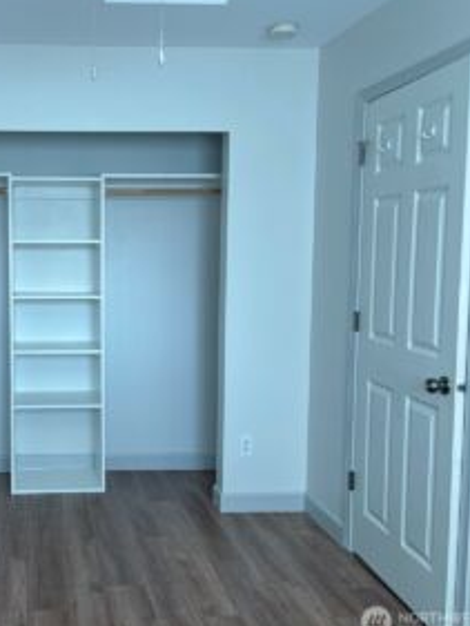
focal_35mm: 37
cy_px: 310
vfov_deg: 50.1
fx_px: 669
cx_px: 60
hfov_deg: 36.6
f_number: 1.6
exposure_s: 1/60
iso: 100
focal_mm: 5.96
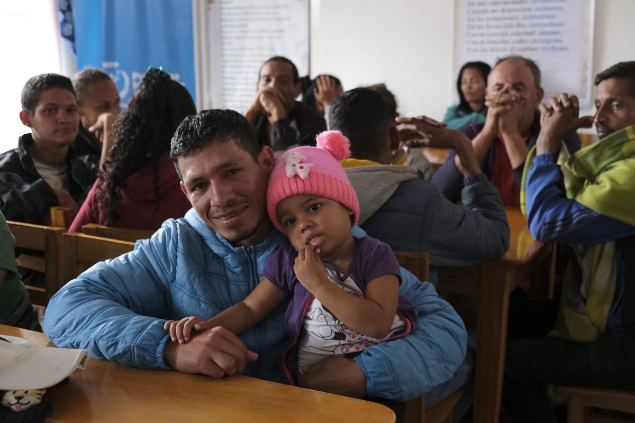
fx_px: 741
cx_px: 318
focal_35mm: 42
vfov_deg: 31.9
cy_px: 212
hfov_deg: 46.4
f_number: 3.2
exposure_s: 1/250
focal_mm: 27.7
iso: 2000
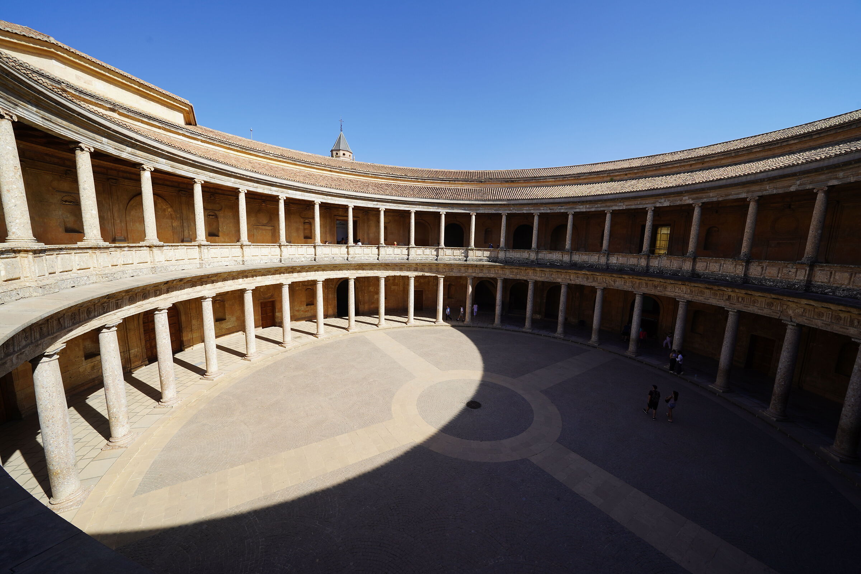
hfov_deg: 112.6
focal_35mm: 12
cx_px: 430
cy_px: 287
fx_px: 287
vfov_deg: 90.0
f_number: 9
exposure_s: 1/125
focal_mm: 12
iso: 100
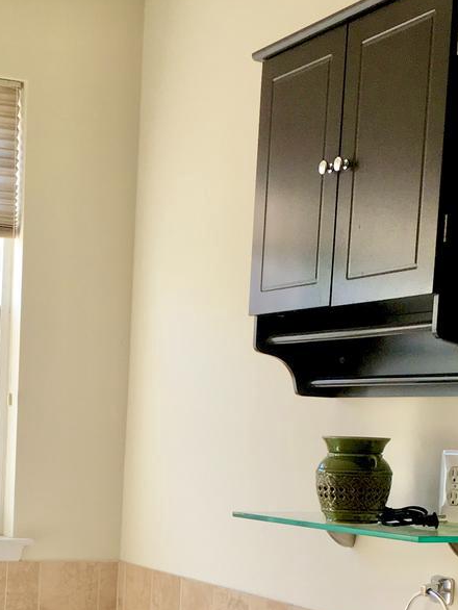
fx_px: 1340
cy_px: 538
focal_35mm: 76
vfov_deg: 25.0
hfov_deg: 19.2
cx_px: 77
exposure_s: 1/120
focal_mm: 4.15
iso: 32
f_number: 2.2
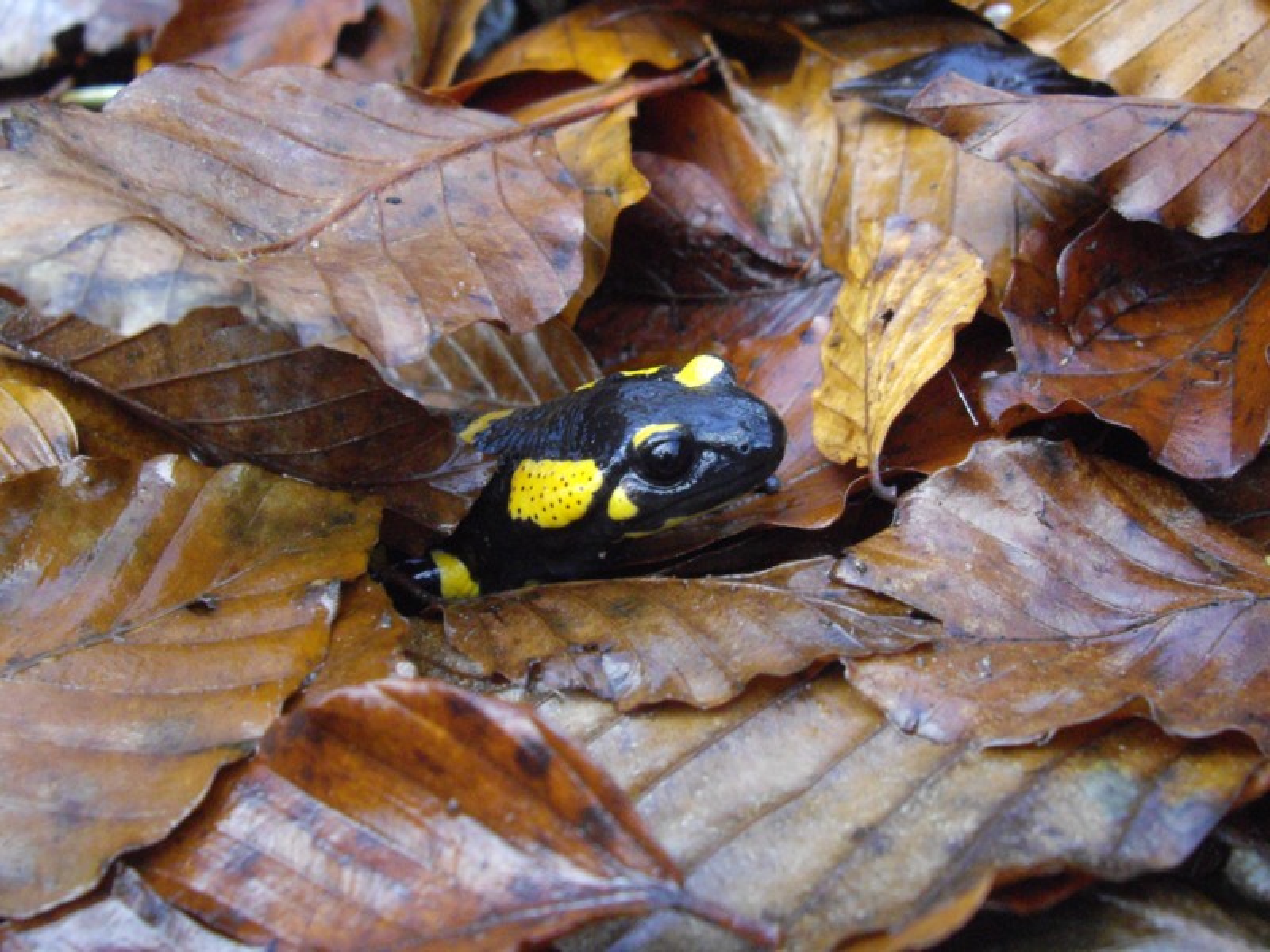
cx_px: 635
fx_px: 1394
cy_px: 476
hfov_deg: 49.0
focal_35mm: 38
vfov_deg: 37.7
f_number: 2.8
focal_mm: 7.9
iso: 400
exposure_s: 1/80
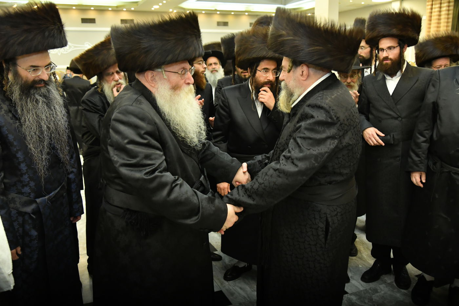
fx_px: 408
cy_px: 153
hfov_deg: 58.7
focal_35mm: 32
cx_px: 230
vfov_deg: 41.1
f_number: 4.5
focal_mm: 32
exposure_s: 1/250
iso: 4000
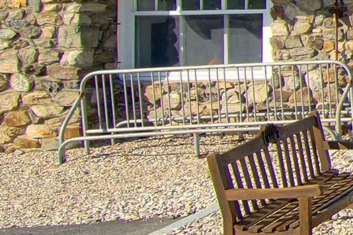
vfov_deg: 13.9
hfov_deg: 13.3
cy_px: -72
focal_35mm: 95
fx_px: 930
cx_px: 918
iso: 100
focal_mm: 11
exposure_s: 1/500
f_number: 8
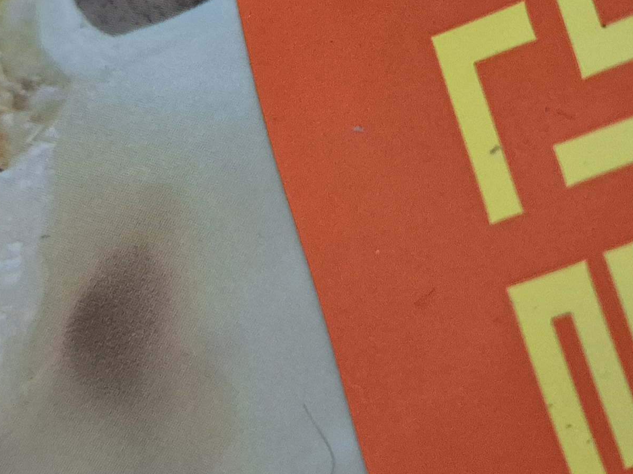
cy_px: 173
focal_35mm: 77
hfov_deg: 25.1
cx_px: 452
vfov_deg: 19.1
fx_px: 1408
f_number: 1.8
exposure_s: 1/60
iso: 1600
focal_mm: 5.4
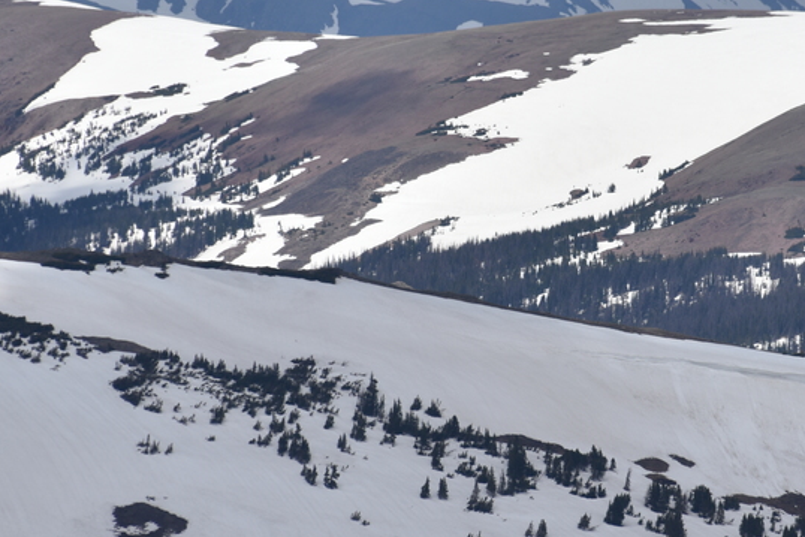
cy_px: 177
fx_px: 15969
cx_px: 549
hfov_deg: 2.9
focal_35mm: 714
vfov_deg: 1.9
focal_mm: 300
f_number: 9
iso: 100
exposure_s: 1/640
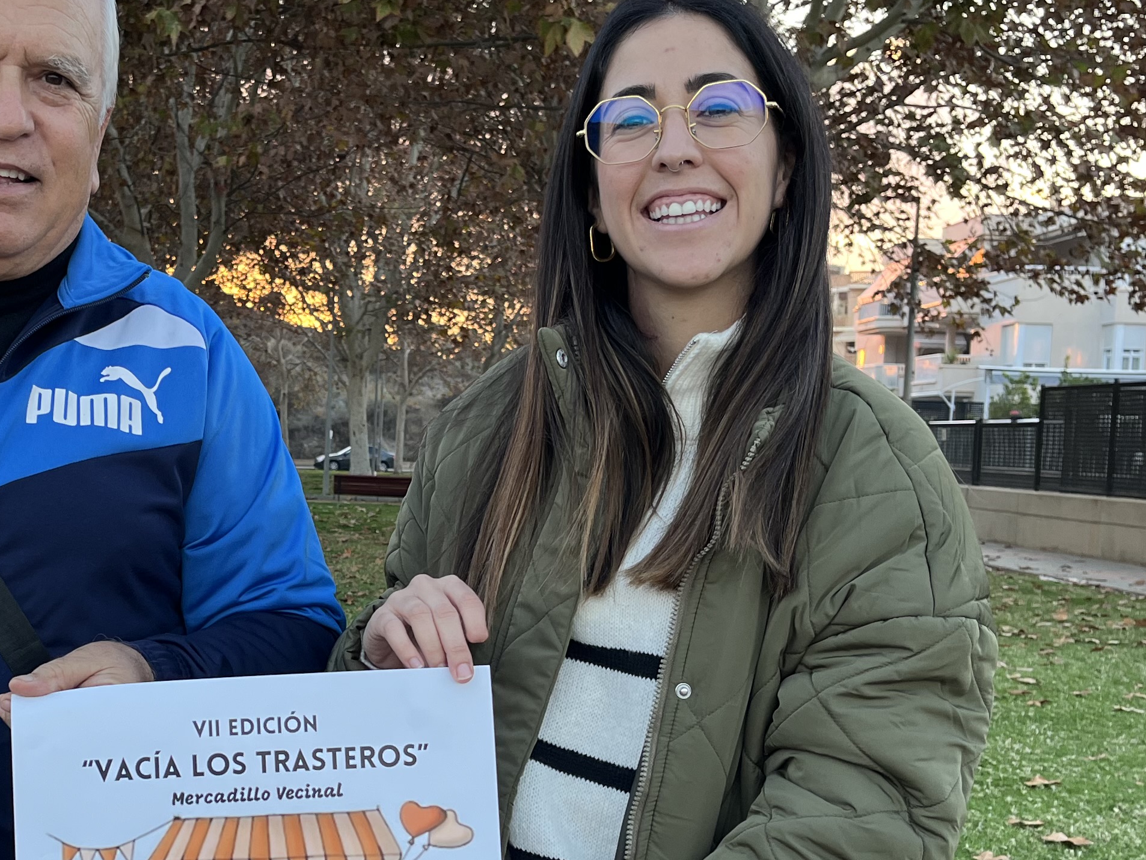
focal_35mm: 55
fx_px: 1821
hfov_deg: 33.9
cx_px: 236
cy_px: 558
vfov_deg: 26.4
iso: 64
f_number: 1.6
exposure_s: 1/121
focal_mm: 5.1
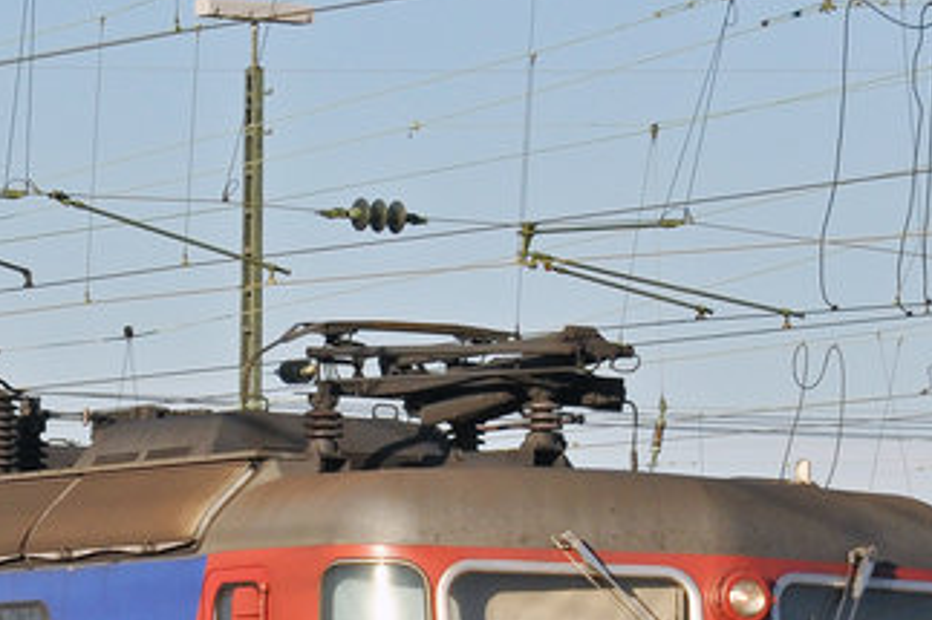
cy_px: 711
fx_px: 10091
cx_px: 14
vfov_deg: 3.5
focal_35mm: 390
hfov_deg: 5.3
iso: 250
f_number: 8
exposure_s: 1/1000
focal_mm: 70
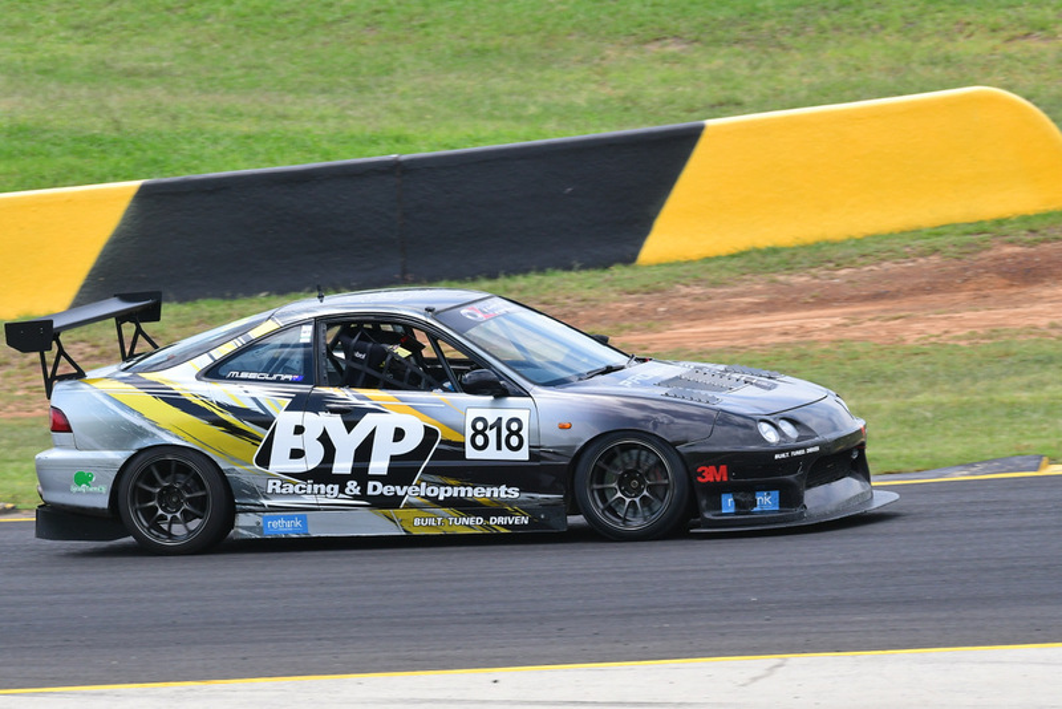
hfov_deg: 4.4
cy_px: 354
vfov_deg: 3.0
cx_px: 531
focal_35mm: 465
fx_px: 13722
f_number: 11
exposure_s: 1/640
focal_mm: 310
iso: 800
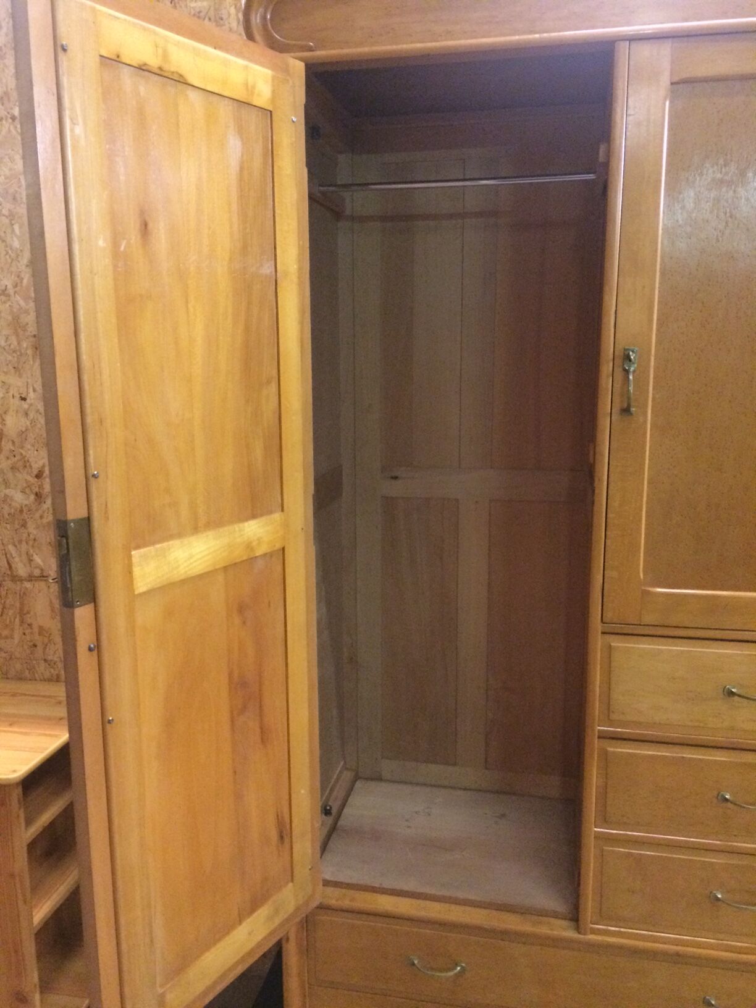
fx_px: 844
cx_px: 378
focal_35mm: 29
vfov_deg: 61.7
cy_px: 504
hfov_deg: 48.2
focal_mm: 4.15
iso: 400
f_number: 2.2
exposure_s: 1/17
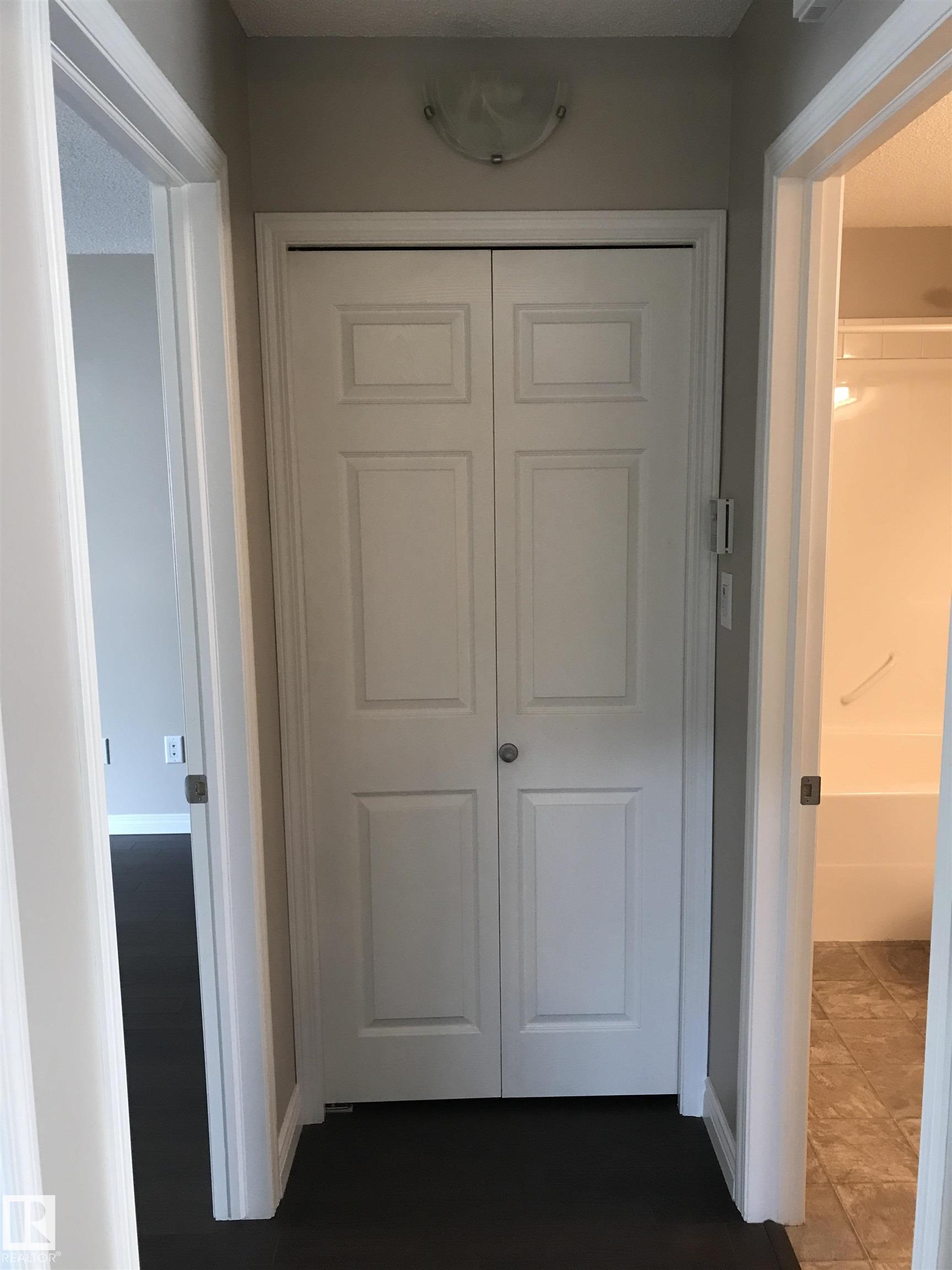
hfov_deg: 49.7
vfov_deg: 63.4
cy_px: 635
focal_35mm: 28
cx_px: 476
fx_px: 1027
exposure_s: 1/17
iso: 40
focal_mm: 3.99
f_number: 1.8
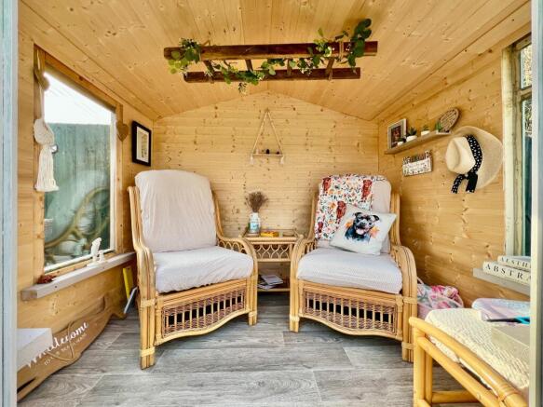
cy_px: 204
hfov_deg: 106.2
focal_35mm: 13
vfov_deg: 89.9
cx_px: 272
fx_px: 204
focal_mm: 1.57
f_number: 1.8
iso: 32
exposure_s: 1/138
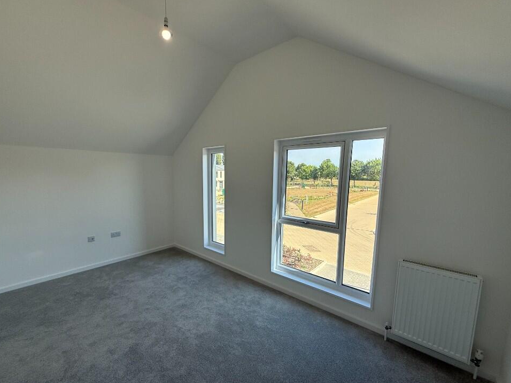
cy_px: 201
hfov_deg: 98.1
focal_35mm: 15
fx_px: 221
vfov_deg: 81.7
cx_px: 241
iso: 50
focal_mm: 2.22
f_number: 2.2
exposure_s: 1/416
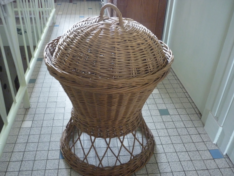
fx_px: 223
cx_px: 117
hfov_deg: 55.4
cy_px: 88
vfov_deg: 42.9
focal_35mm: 33
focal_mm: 5.5
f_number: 2.8
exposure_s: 1/8
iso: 400
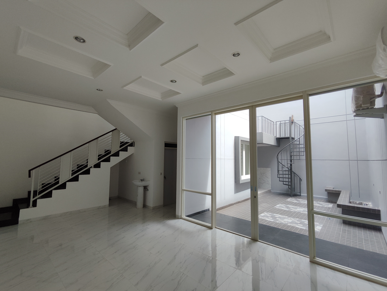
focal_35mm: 16
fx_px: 179
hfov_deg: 94.5
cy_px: 146
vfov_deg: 78.2
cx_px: 194
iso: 50
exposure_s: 1/252
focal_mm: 1.65
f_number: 2.2
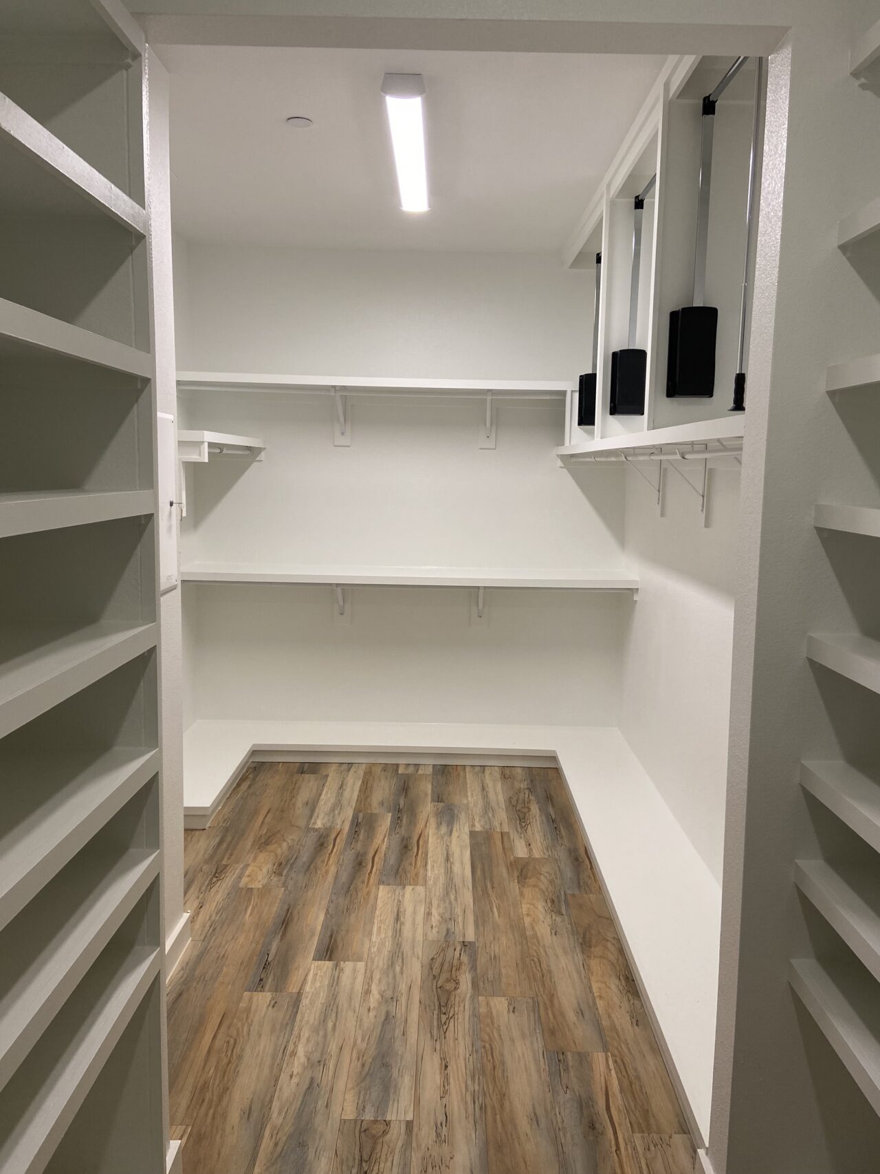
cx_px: 440
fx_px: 881
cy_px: 587
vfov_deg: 67.3
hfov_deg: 53.1
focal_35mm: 26
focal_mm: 4.25
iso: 125
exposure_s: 1/120
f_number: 1.8
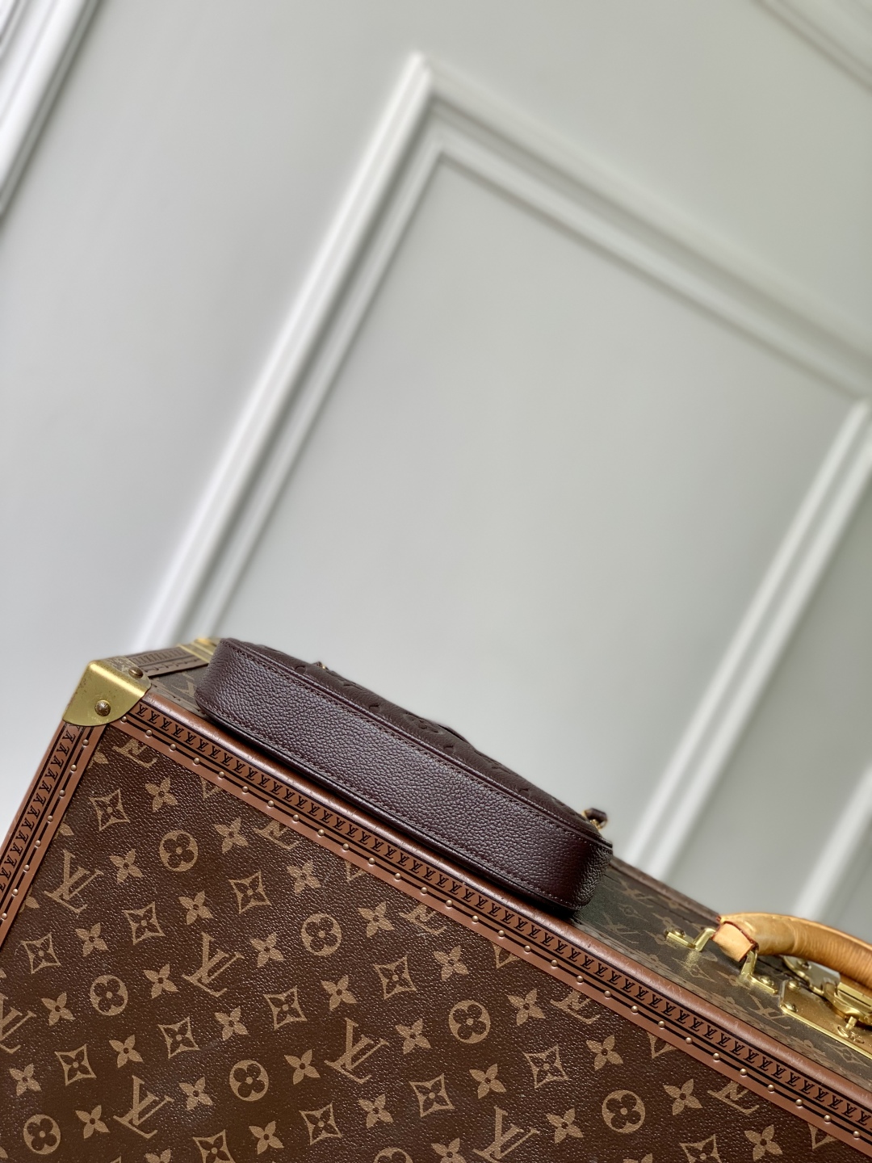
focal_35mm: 52
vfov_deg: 36.8
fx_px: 1747
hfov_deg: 28.0
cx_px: 436
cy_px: 582
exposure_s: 1/122
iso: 20
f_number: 2.4
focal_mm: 6
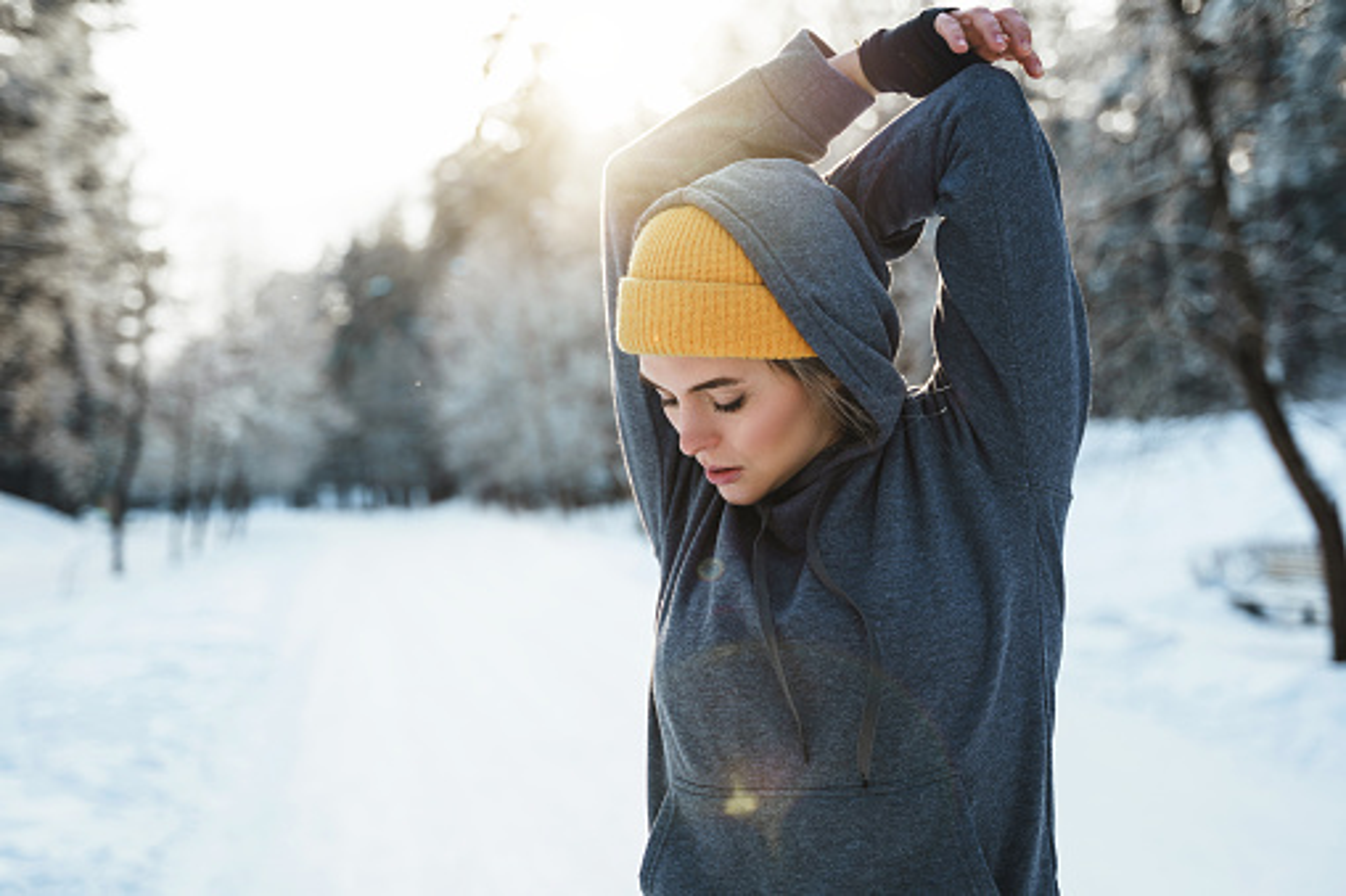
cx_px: 673
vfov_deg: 28.1
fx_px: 1794
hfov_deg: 41.1
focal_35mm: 48
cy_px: 448
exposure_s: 1/400
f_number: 2.8
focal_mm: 48
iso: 100
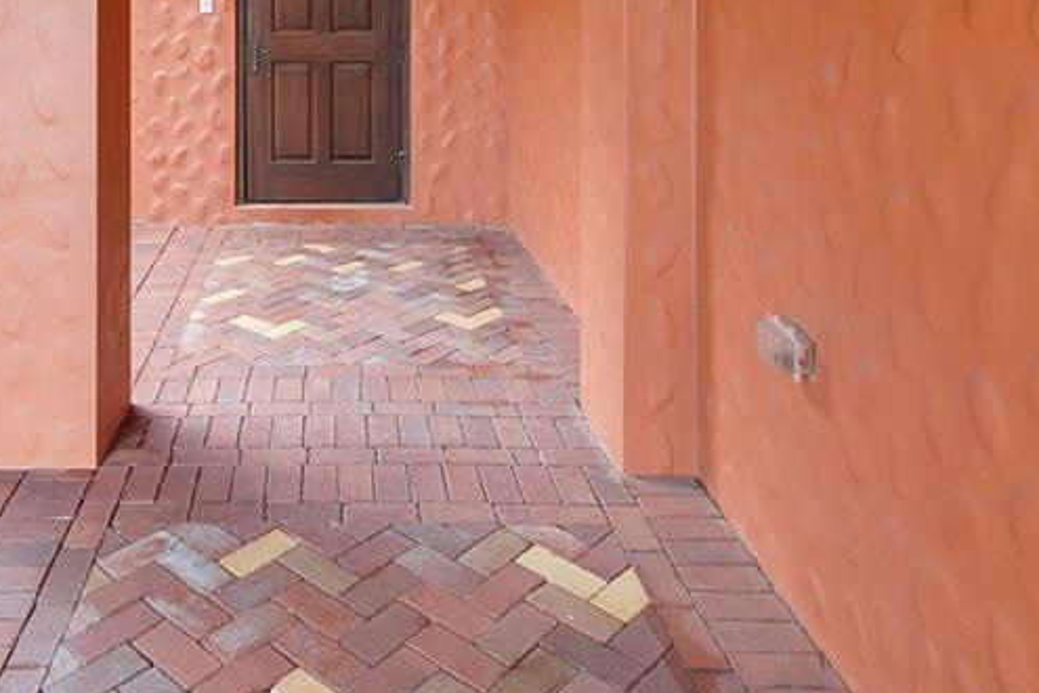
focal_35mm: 31
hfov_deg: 58.5
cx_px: 321
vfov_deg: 37.5
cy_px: -10
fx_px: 895
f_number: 11
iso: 100
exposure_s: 1/3
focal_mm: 10
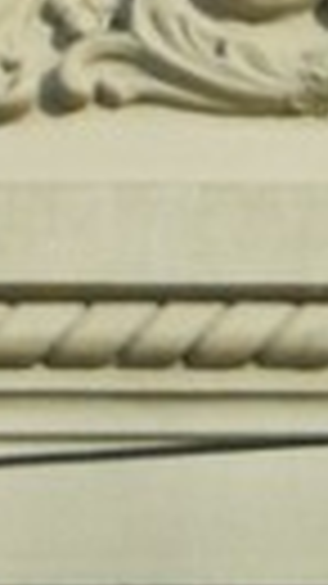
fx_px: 15141
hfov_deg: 1.2
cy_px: 194
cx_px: 1092
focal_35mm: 978
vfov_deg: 2.2
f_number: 5.2
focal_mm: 26.1
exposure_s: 1/500
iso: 400
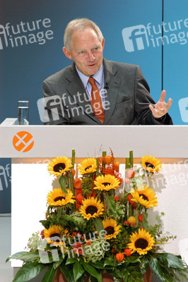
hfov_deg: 4.6
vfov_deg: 6.9
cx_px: 94
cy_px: 141
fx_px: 2354
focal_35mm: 300
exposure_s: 1/60
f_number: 6.3
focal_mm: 200
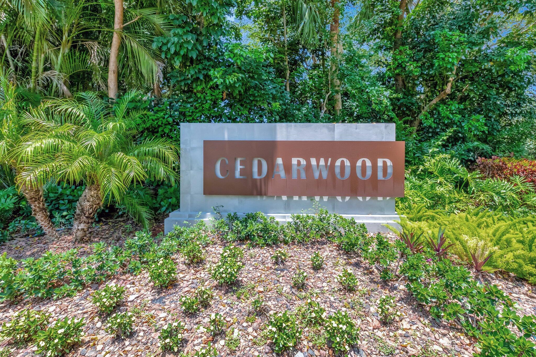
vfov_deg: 77.3
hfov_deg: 100.4
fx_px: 223
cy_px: 178
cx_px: 268
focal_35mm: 15
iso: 640
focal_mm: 10
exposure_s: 1/800
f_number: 8
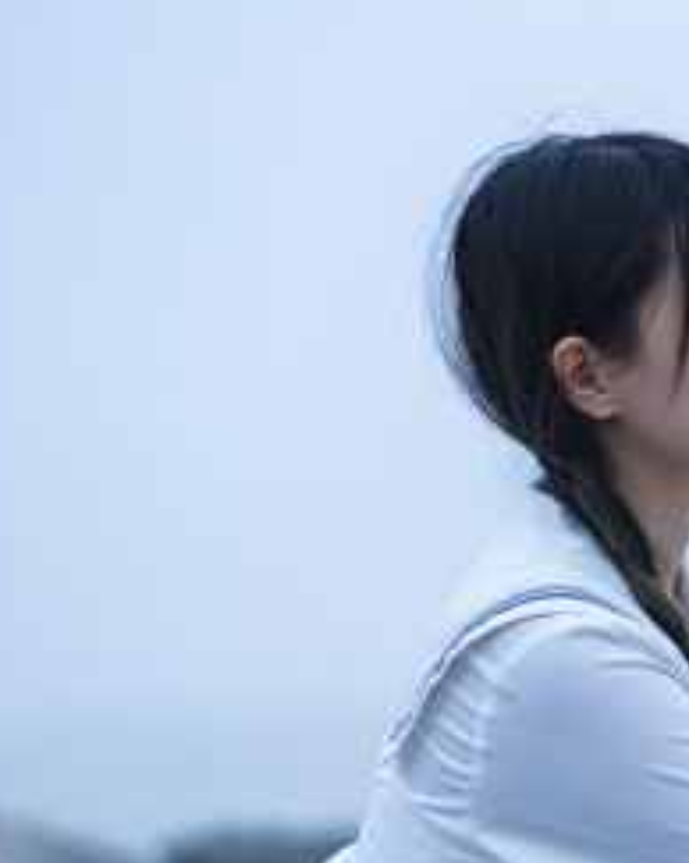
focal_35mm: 136
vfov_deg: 14.2
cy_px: 556
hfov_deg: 11.1
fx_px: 3471
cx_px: 867
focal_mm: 55
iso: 100
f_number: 2
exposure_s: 1/2000
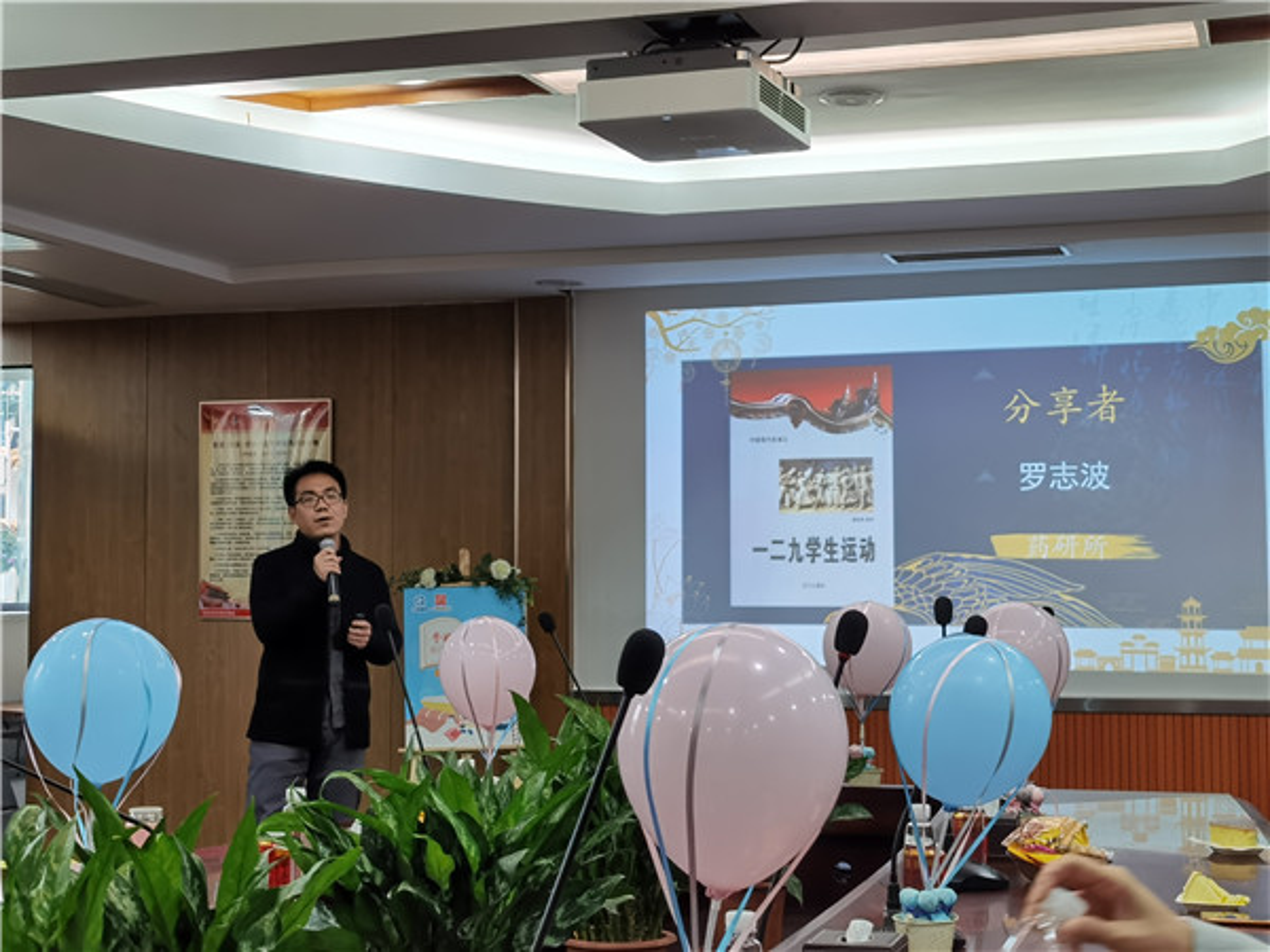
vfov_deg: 24.8
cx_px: 635
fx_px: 2165
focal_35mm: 59
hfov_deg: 32.7
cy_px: 476
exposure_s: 1/73.5
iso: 50
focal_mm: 6.71
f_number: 1.9
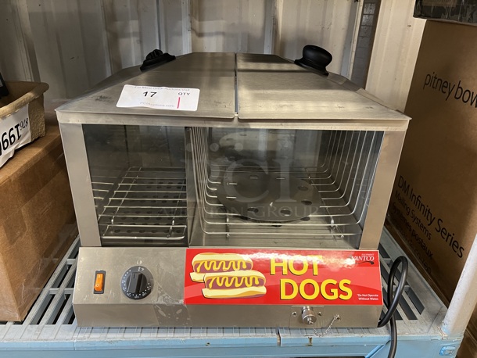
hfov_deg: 67.3
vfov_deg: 53.1
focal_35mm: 26
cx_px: 238
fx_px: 358
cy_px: 179
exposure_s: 1/60
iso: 250
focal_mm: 5.7
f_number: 1.5
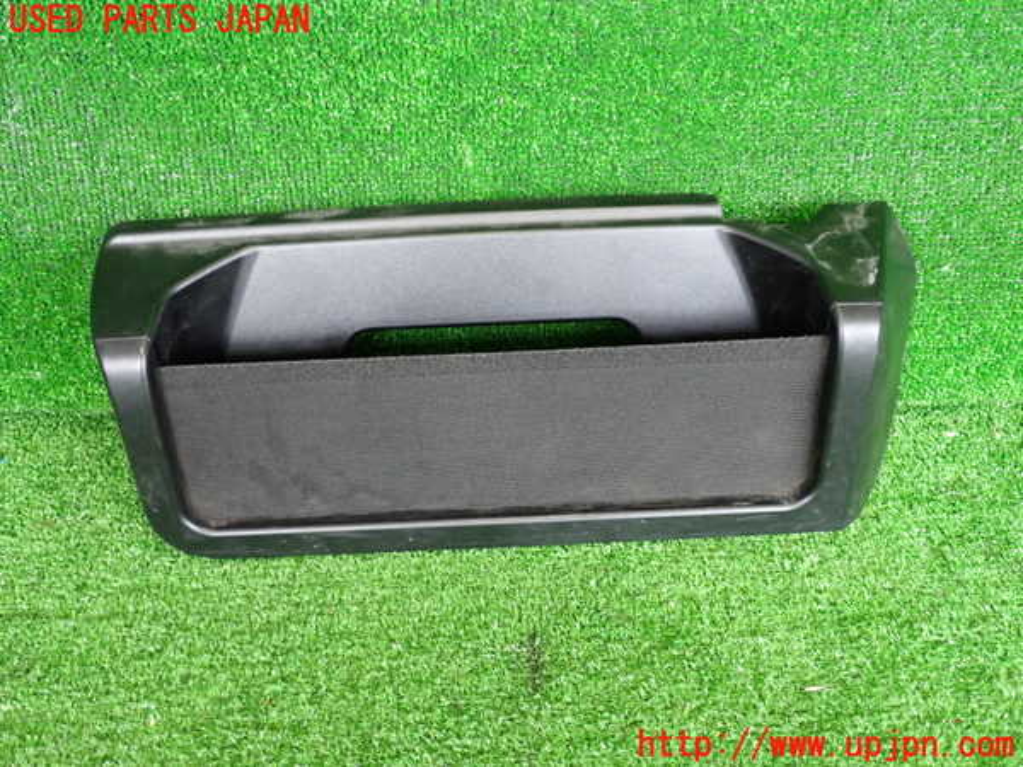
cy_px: 384
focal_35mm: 32
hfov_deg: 56.8
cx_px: 512
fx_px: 946
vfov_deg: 44.2
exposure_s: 1/30
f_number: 2.4
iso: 500
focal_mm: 5.79
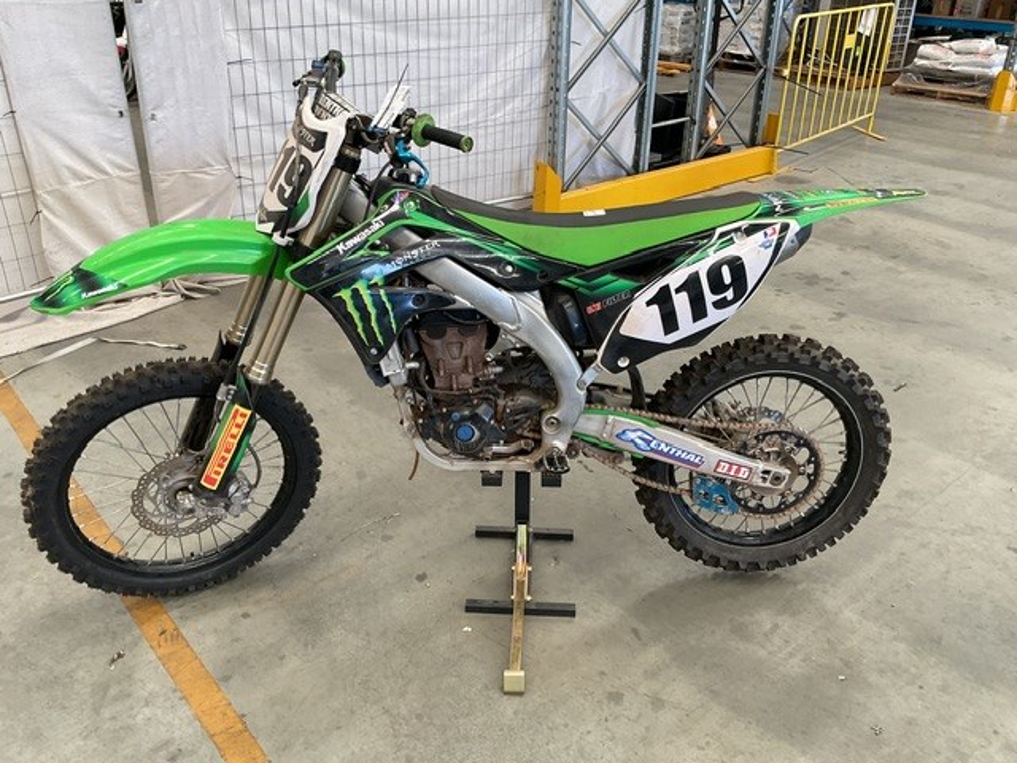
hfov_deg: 61.7
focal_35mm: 29
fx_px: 852
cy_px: 382
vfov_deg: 48.2
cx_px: 508
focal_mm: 3
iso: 50
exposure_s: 1/60
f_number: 1.8
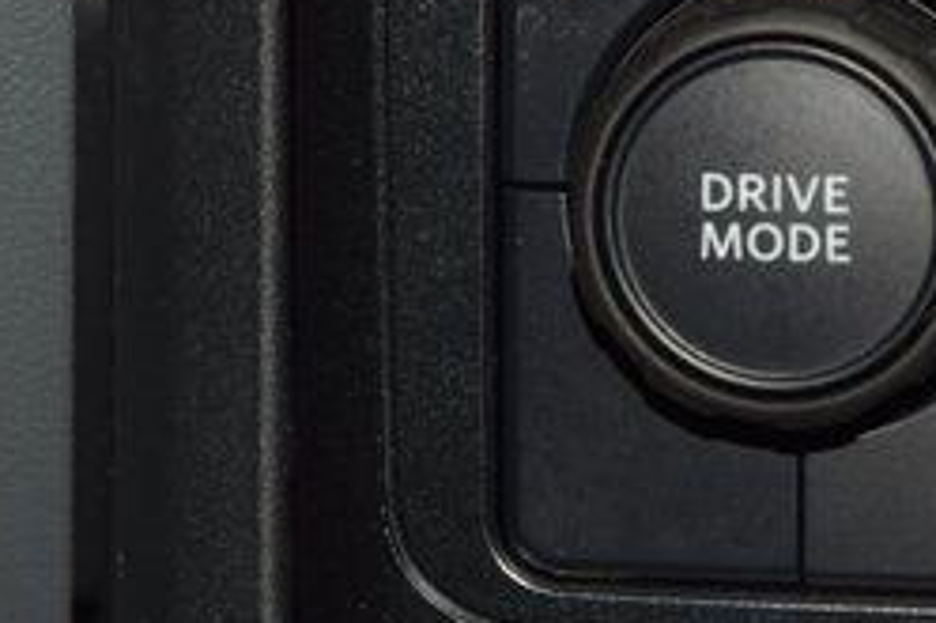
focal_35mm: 271
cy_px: -36
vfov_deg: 5.1
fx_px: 7041
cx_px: 800
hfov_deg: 7.6
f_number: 8
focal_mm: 70
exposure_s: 1/125
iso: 100
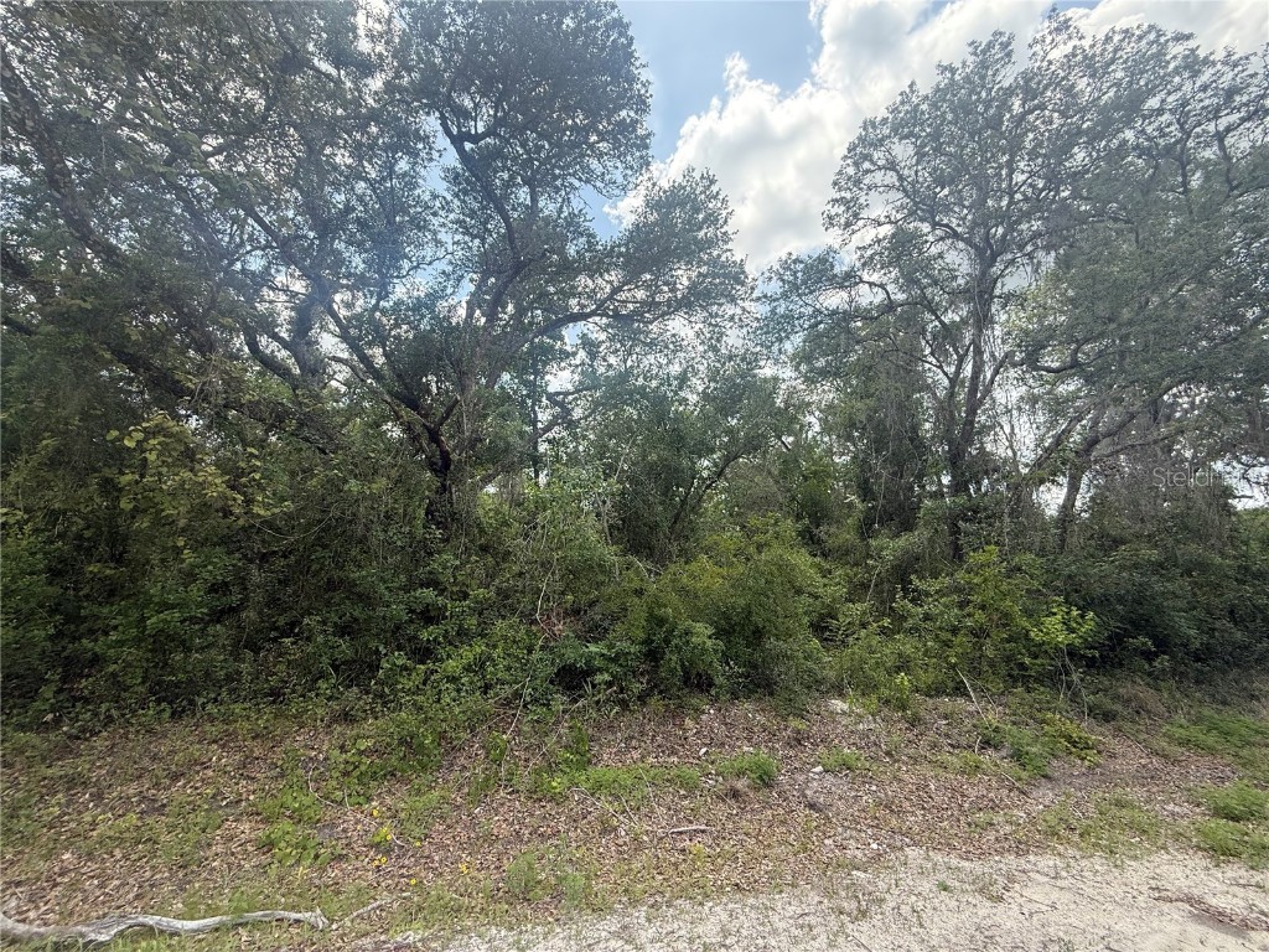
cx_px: 634
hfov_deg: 102.1
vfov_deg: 85.7
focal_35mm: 14
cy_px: 476
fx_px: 513
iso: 64
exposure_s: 1/527
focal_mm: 2.22
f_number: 2.2
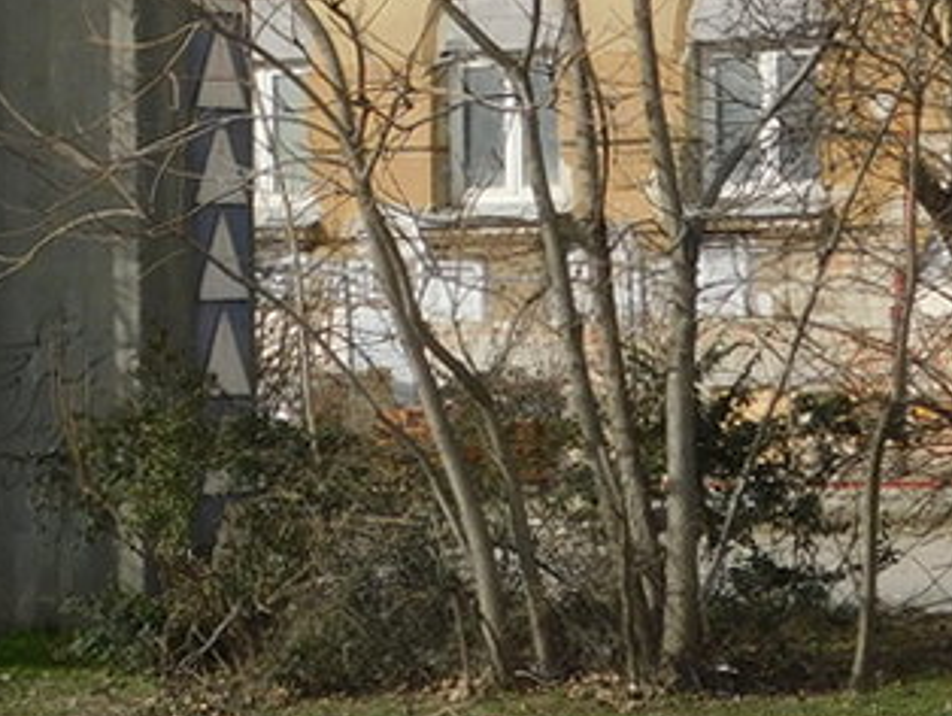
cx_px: 6
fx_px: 7459
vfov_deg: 5.5
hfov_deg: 7.3
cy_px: -82
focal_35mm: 271
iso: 125
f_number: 4.3
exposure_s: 1/1250
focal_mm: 12.6
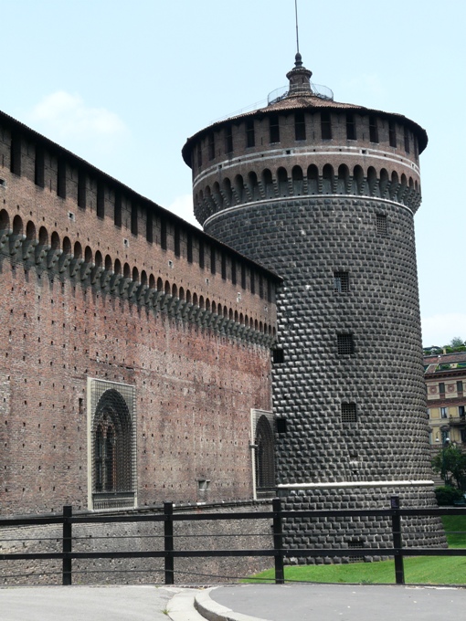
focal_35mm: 55
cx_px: 233
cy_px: 310
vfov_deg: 34.9
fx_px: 987
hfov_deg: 26.6
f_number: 5.6
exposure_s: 1/250
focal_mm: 9
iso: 100
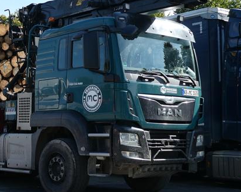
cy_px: 84
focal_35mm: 70
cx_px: 24
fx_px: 499
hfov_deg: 26.3
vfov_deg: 21.8
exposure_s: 1/400
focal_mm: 6.7
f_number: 3.7
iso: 80
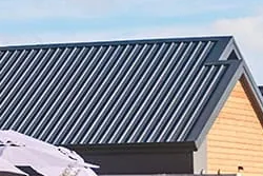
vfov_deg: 4.4
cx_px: -572
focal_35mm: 314
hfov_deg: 6.0
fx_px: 2295
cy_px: 106
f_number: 2.2
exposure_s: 1/2000
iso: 100
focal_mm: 49
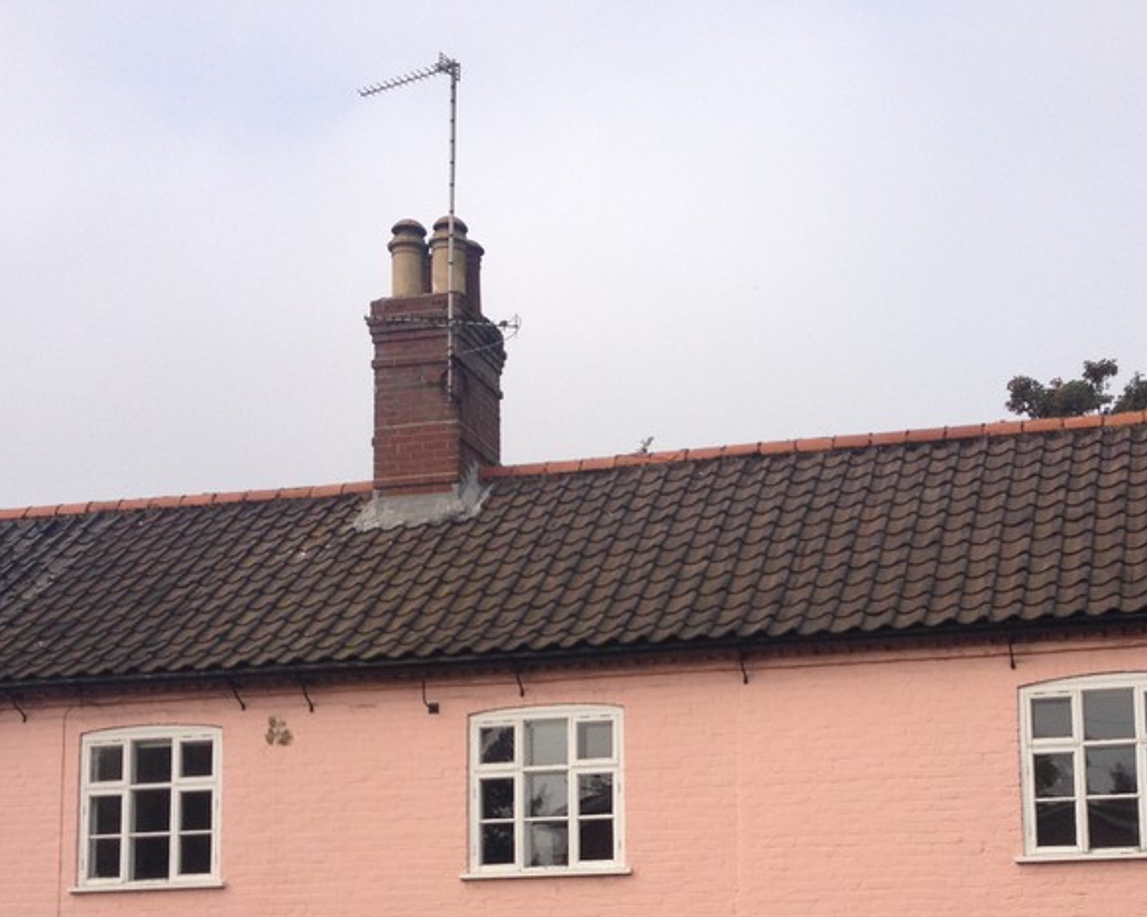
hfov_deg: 31.3
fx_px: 2036
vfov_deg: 24.9
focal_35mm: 60
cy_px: 754
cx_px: 710
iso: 50
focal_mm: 4.28
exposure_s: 1/1623
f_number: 2.4
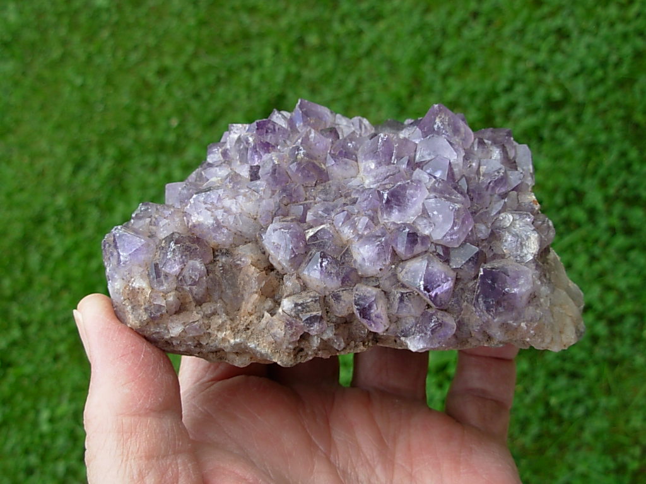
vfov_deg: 37.7
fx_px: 709
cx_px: 323
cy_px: 242
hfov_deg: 49.0
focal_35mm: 38
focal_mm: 6.3
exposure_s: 1/342
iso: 50
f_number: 2.9
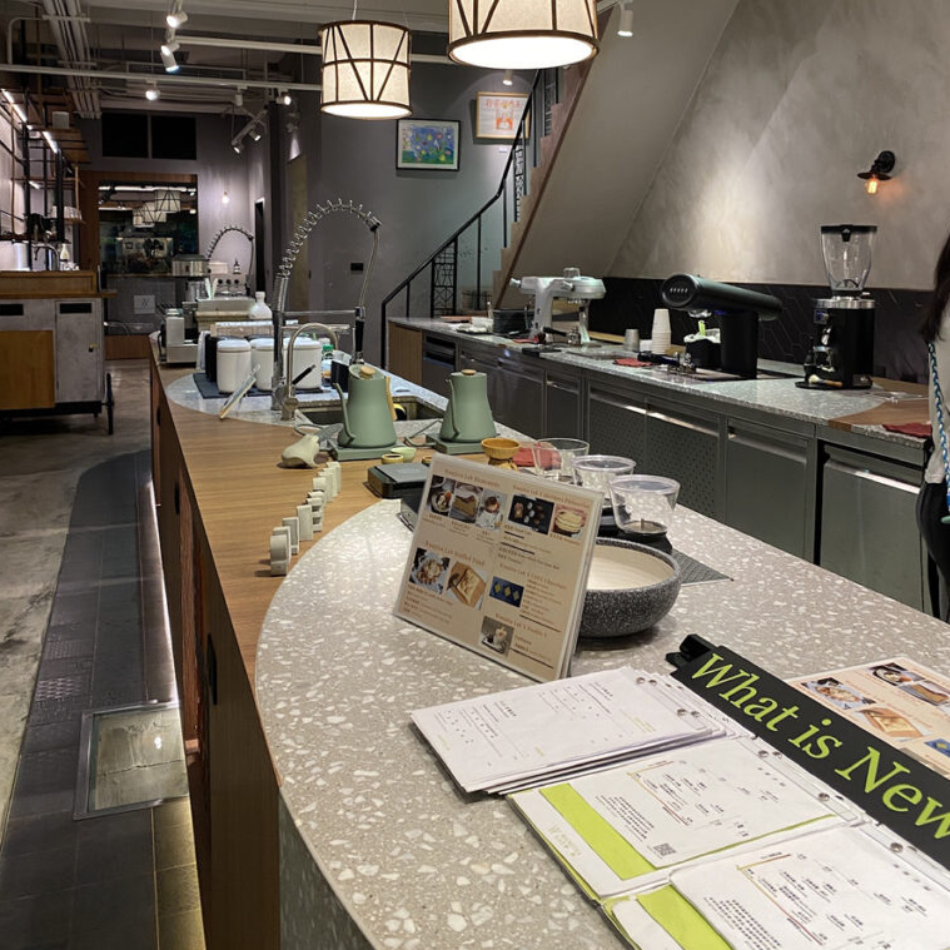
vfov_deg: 51.7
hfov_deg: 52.5
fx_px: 963
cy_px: 330
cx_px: 473
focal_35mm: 31
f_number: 1.8
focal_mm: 4.25
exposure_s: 1/60
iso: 100
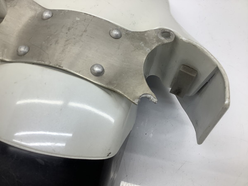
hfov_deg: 58.4
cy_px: 93
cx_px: 124
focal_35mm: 31
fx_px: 222
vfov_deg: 45.4
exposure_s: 1/120
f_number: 2.4
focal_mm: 3.3
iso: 40
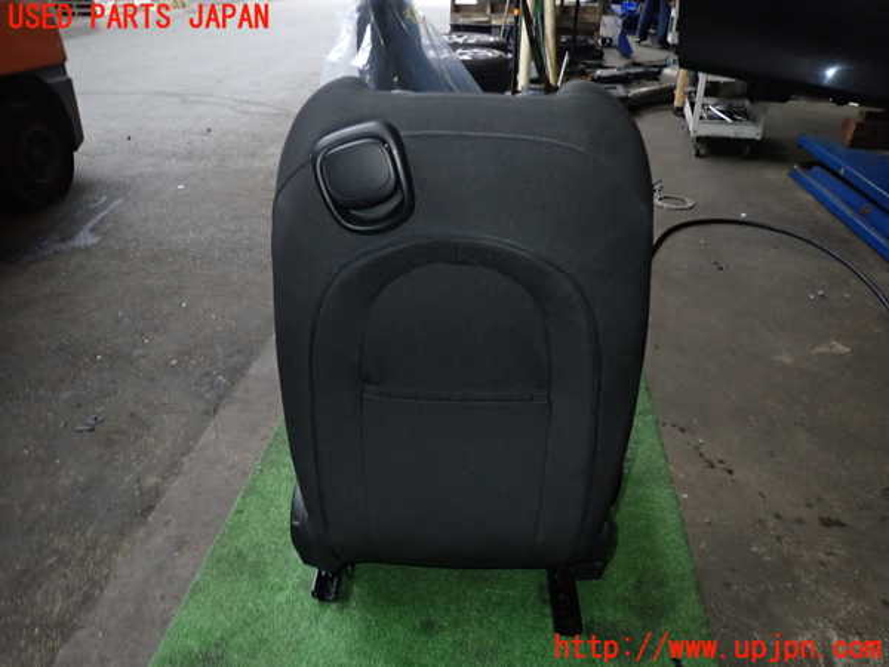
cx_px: 444
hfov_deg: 69.4
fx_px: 642
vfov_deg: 54.9
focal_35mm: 25
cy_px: 334
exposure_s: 1/30
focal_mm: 4.5
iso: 320
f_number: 5.6
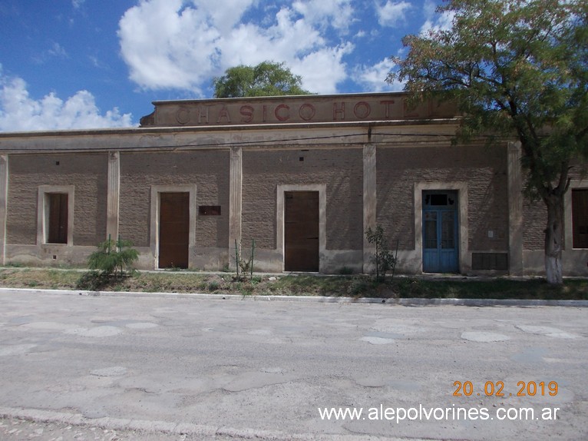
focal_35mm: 28
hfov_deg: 63.5
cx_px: 294
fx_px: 475
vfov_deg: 49.7
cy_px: 220
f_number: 5.4
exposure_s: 1/640
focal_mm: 4
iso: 80
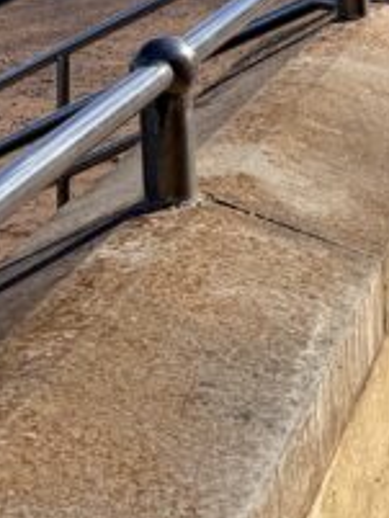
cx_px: 693
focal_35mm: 122
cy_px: -278
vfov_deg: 14.9
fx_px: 1826
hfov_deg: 11.3
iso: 80
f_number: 1.78
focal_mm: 6.76
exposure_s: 1/9091
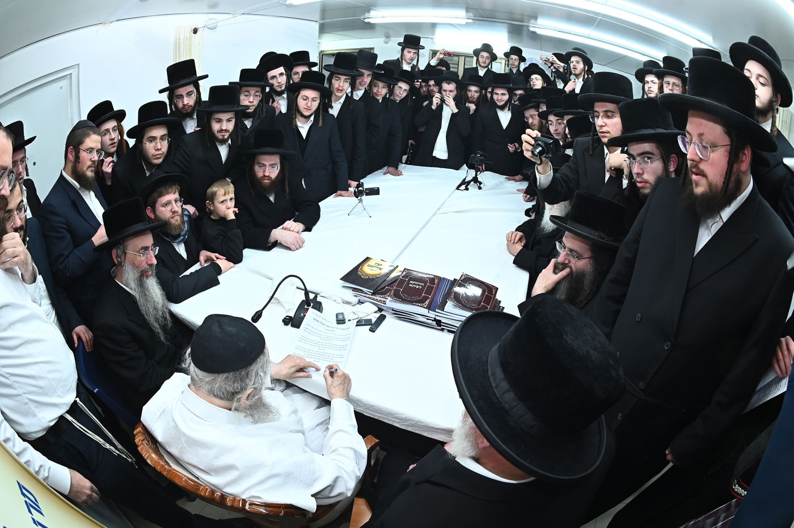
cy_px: 264
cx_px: 397
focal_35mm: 16
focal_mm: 16
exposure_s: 1/160
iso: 1600
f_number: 9
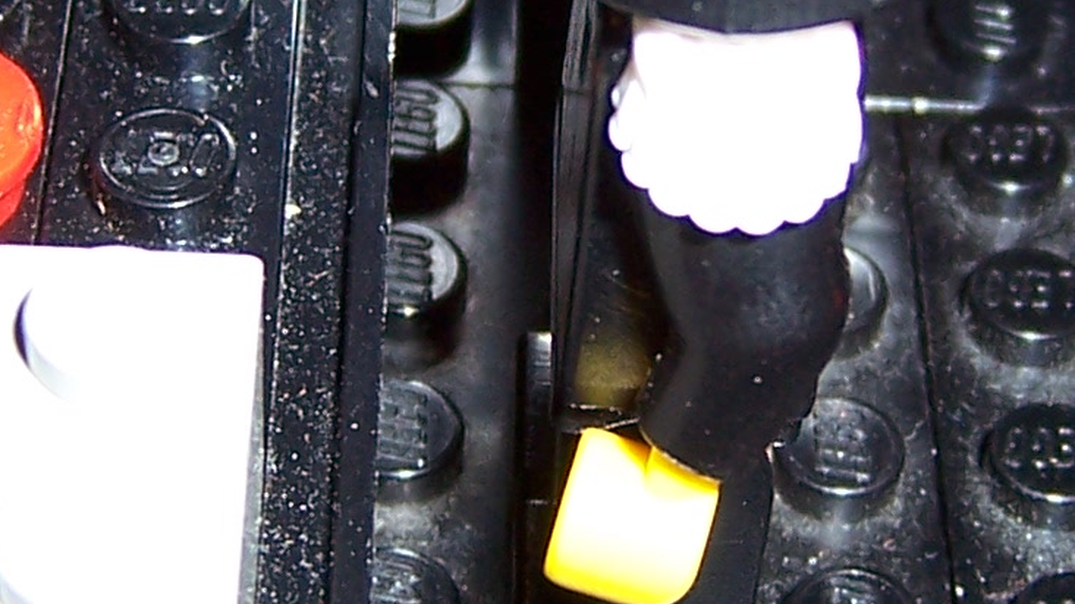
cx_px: 480
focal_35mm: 113
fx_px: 3220
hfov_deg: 18.9
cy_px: 182
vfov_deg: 10.7
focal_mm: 5.5
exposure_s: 1/60
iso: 80
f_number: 2.8
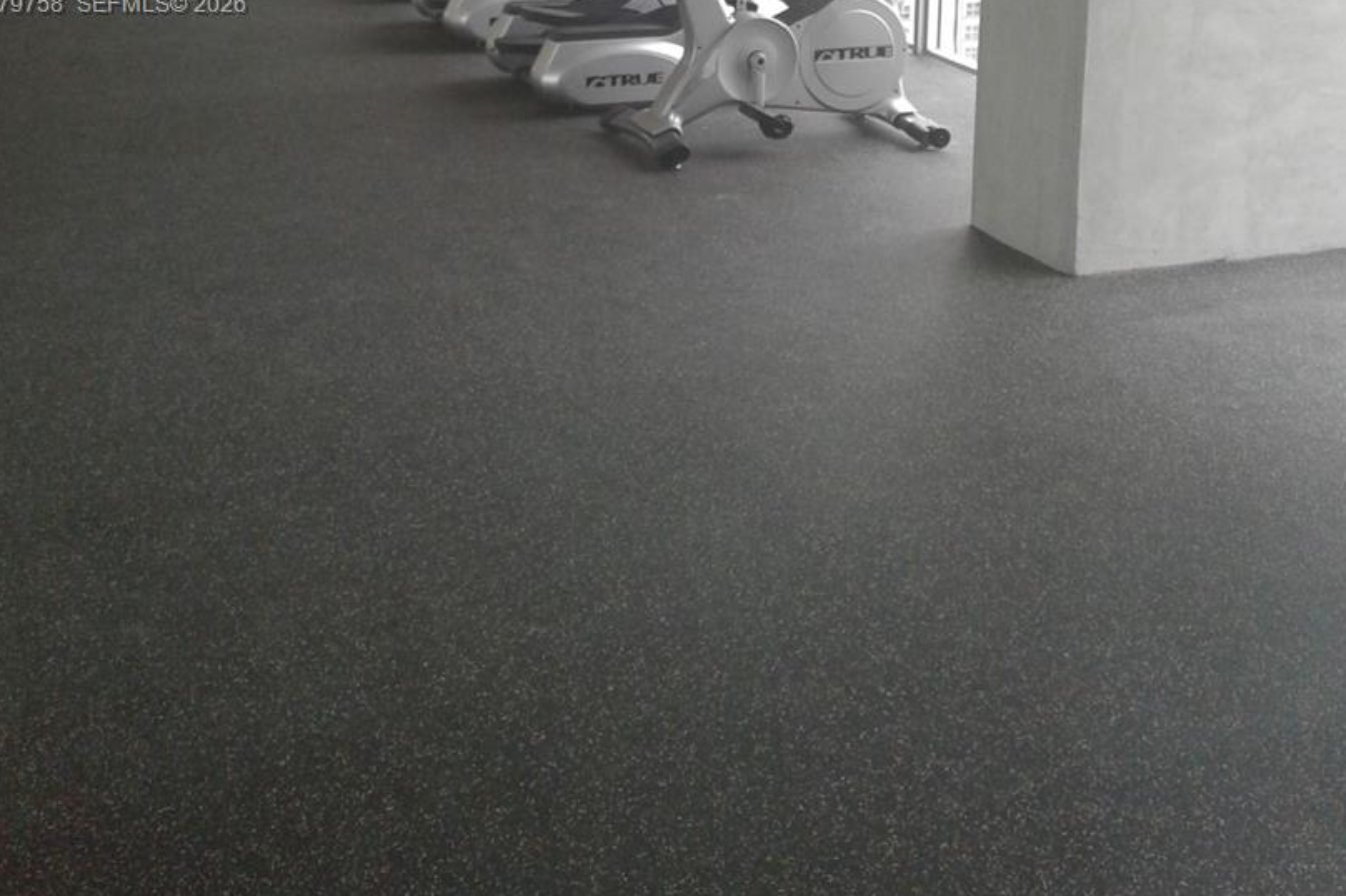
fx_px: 1906
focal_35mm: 51
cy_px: 7
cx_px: 688
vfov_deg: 25.2
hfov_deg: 38.9
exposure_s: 1/120
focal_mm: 3.3
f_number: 2.2
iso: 50
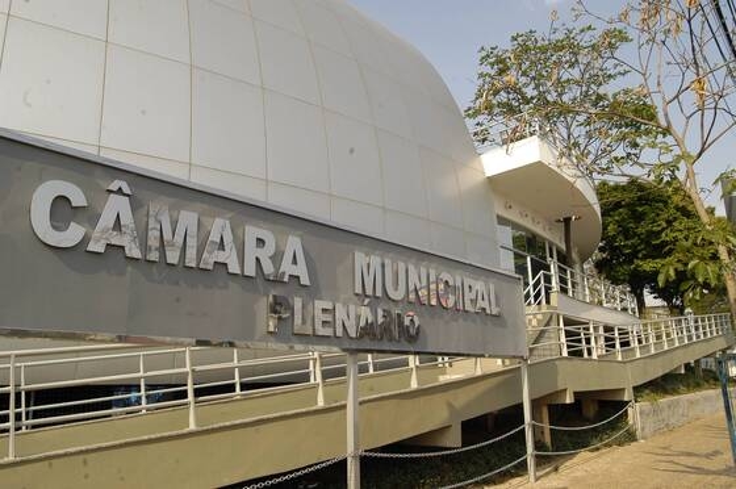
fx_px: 582
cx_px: 368
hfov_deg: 64.6
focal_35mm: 28
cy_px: 244
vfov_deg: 45.6
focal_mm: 19
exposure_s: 1/250
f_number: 8
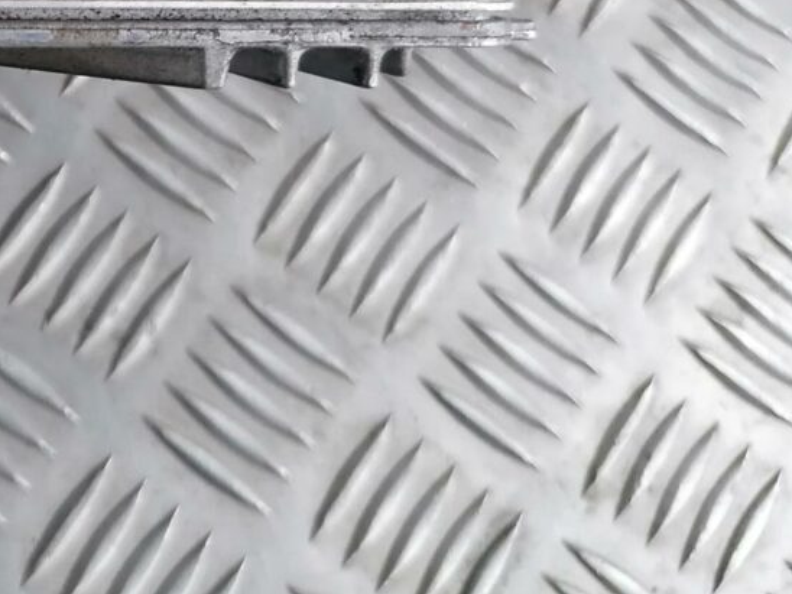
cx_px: -147
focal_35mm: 69
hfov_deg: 25.4
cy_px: -114
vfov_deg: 20.0
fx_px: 1579
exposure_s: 1/33.3
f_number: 1.8
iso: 200
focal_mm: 4.75
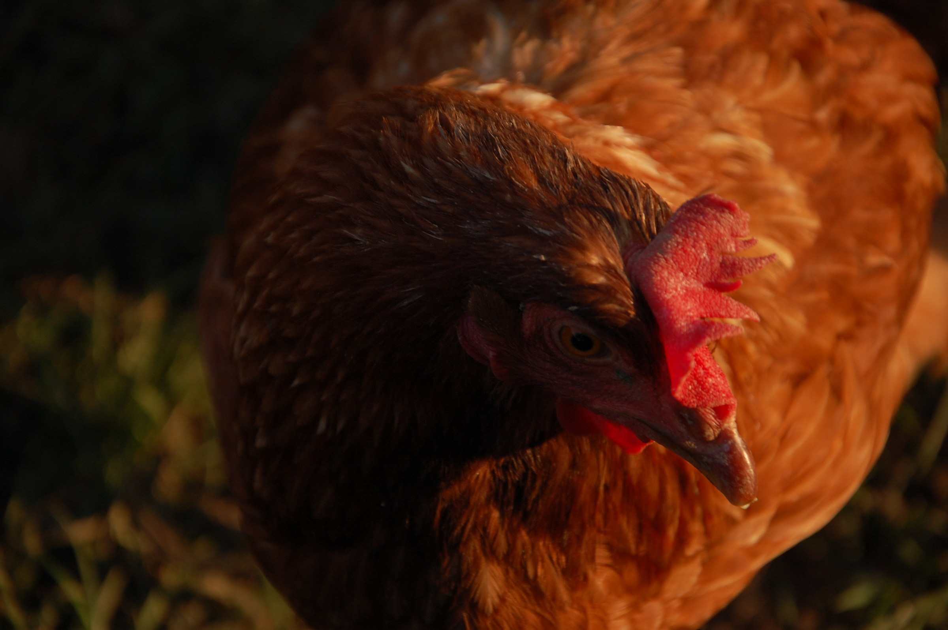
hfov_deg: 13.1
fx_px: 4144
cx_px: 474
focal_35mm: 158
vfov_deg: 8.7
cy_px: 315
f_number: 5.6
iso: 200
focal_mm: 105
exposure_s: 1/320
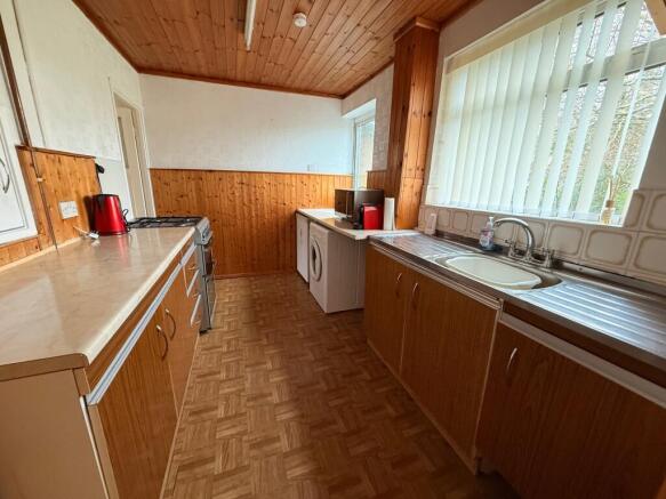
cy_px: 250
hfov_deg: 102.1
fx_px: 269
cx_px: 333
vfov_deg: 85.7
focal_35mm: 14
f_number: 2.2
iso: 400
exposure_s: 1/60
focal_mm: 2.22
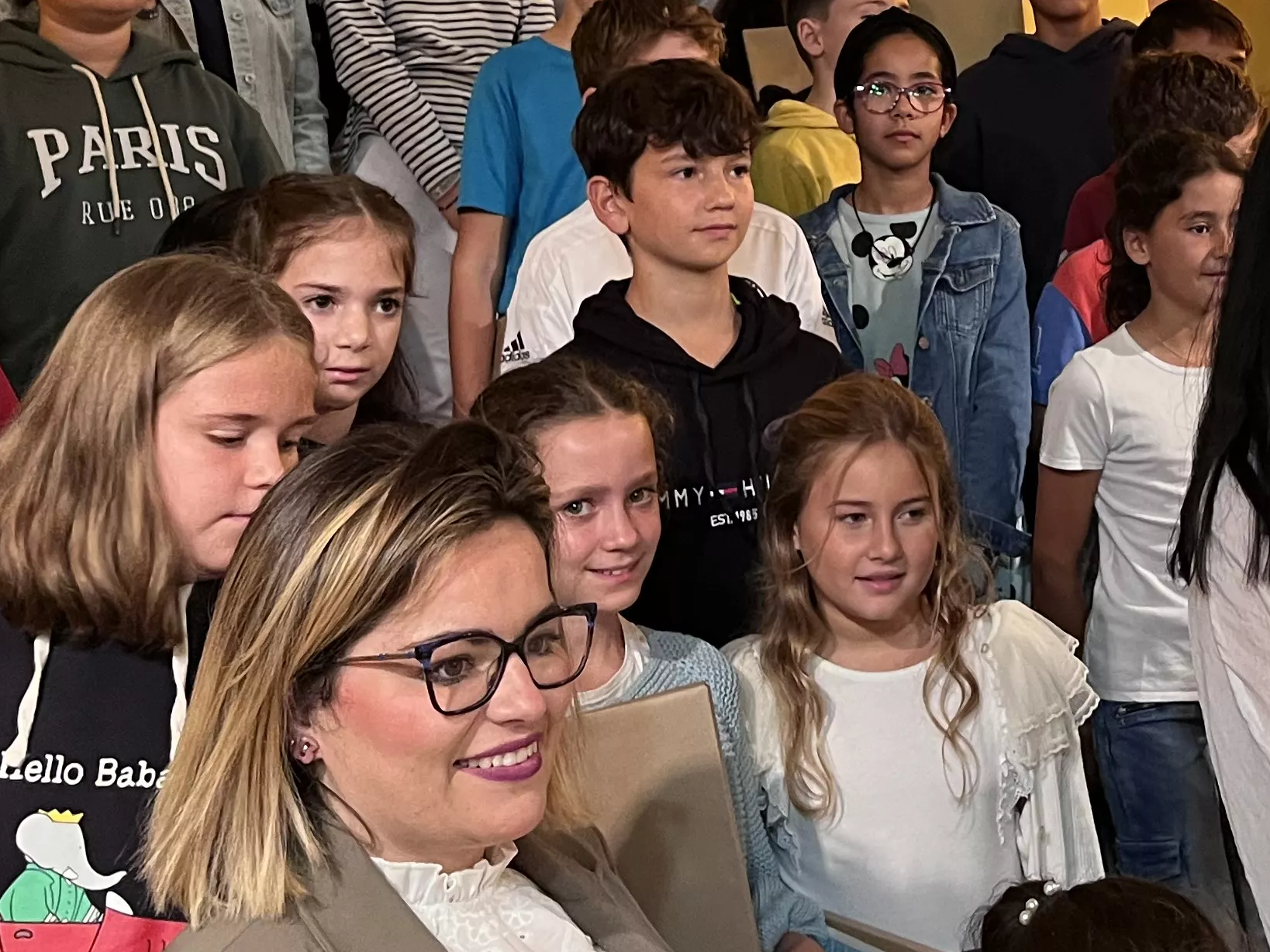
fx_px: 2348
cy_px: 67
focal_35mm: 64
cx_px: 1041
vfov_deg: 22.3
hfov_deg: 29.5
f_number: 1.6
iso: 320
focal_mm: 5.1
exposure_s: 1/50
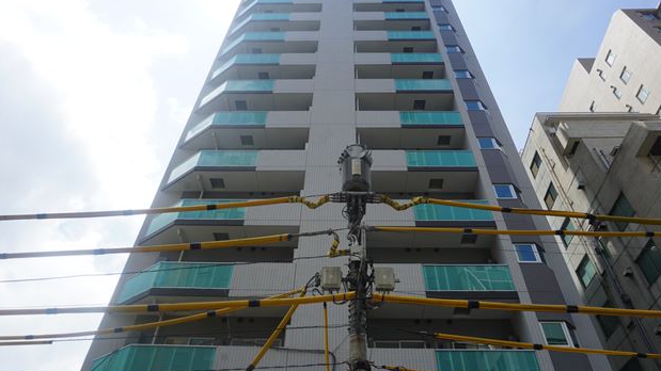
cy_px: 179
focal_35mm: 26
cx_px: 331
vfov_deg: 44.4
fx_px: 456
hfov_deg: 71.9
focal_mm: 16
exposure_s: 1/125
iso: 100
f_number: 11
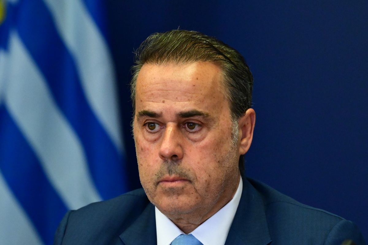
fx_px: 2300
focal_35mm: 225
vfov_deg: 6.1
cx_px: 184
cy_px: 122
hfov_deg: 9.1
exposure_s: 1/500
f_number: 5
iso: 8000
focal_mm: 150
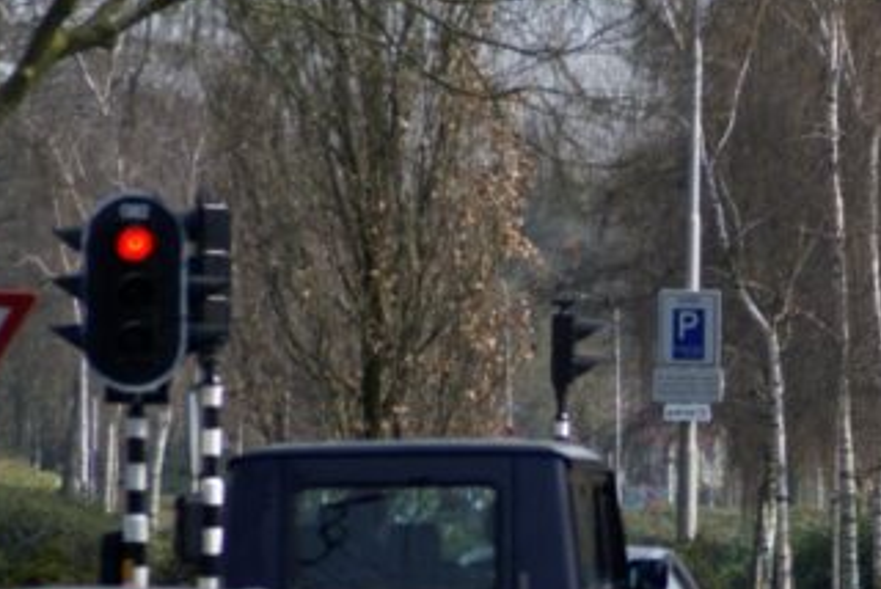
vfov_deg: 2.4
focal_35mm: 563
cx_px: 702
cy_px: 469
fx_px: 13790
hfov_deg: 3.7
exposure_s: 1/320
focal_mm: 200
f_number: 6.3
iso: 100
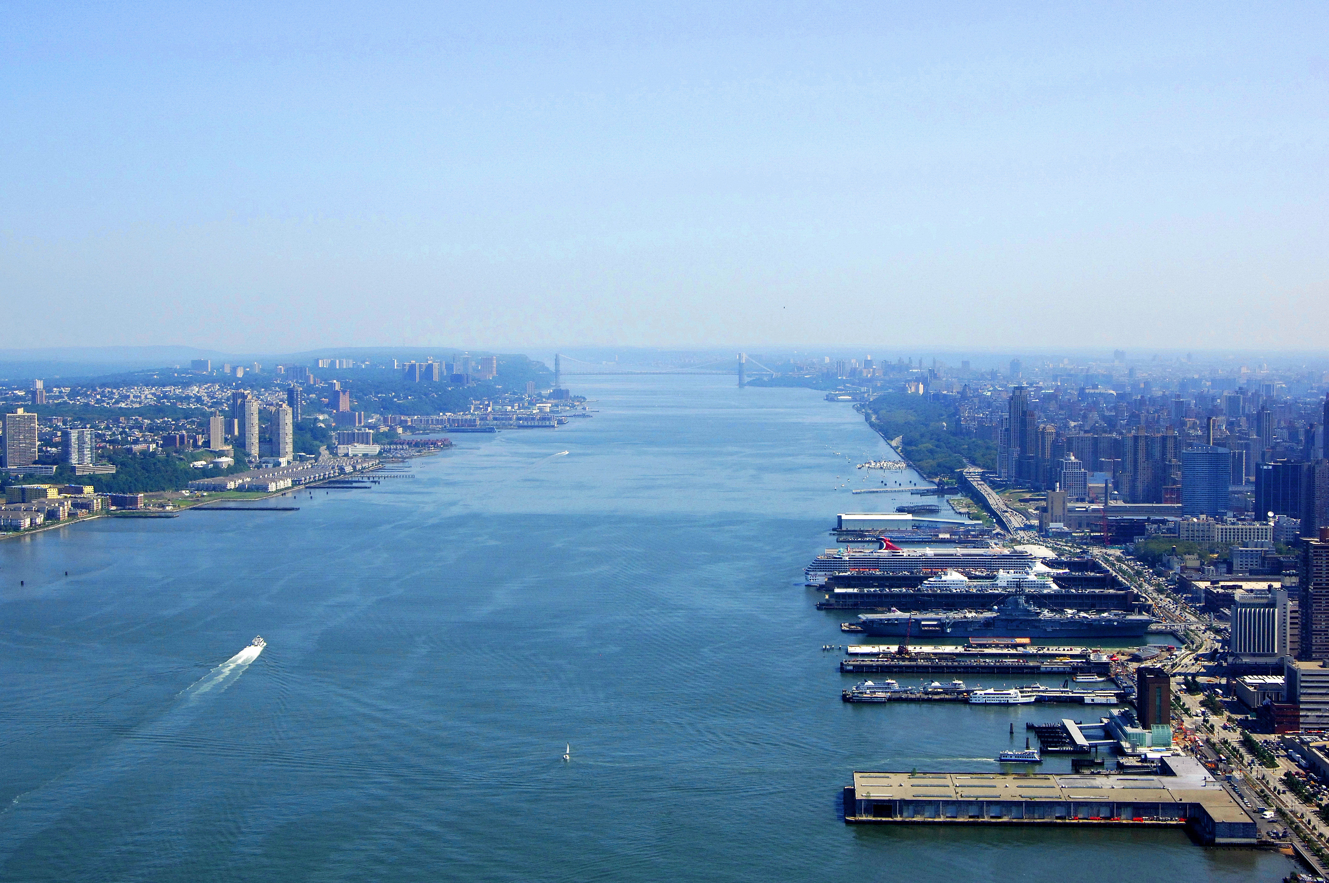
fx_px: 2212
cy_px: 442
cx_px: 664
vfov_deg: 22.6
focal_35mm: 60
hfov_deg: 33.4
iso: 400
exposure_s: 1/1000
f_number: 9
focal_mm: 40
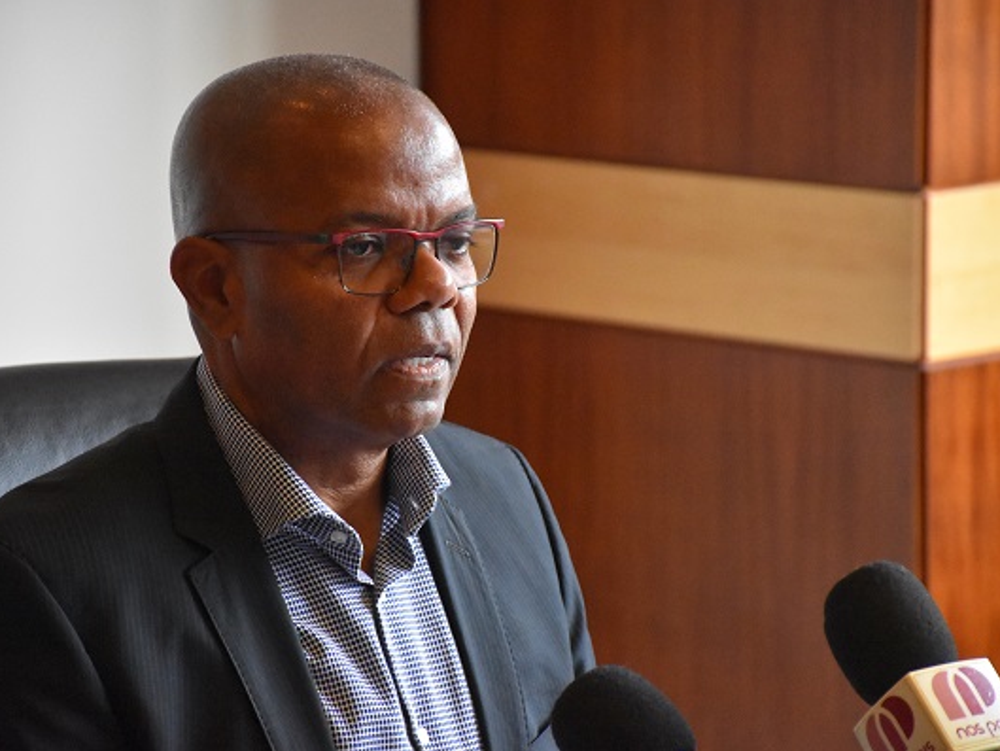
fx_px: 6617
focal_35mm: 229
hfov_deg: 8.6
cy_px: 376
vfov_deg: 6.5
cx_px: 482
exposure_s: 1/250
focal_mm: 140
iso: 7200
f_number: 5.6
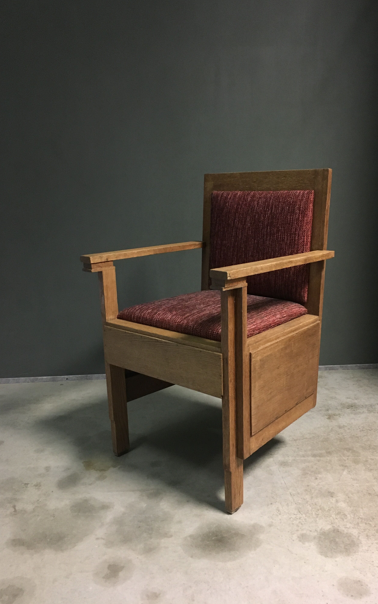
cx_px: 220
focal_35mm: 31
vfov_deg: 61.2
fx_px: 511
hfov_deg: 40.5
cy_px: 301
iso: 400
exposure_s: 1/17
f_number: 2.2
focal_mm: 4.15
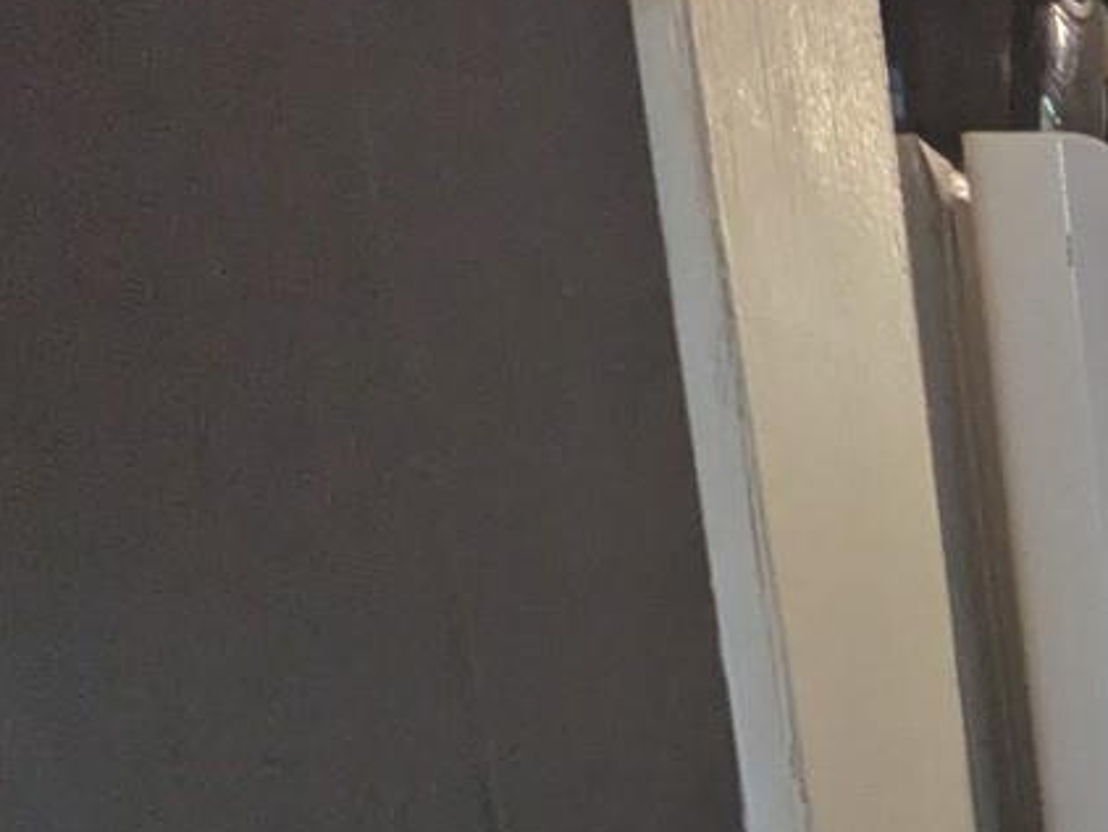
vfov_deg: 23.8
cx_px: 1968
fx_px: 1697
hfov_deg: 22.4
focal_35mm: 53
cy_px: 1118
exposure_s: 1/40
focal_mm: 1.83
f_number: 2.2
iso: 80
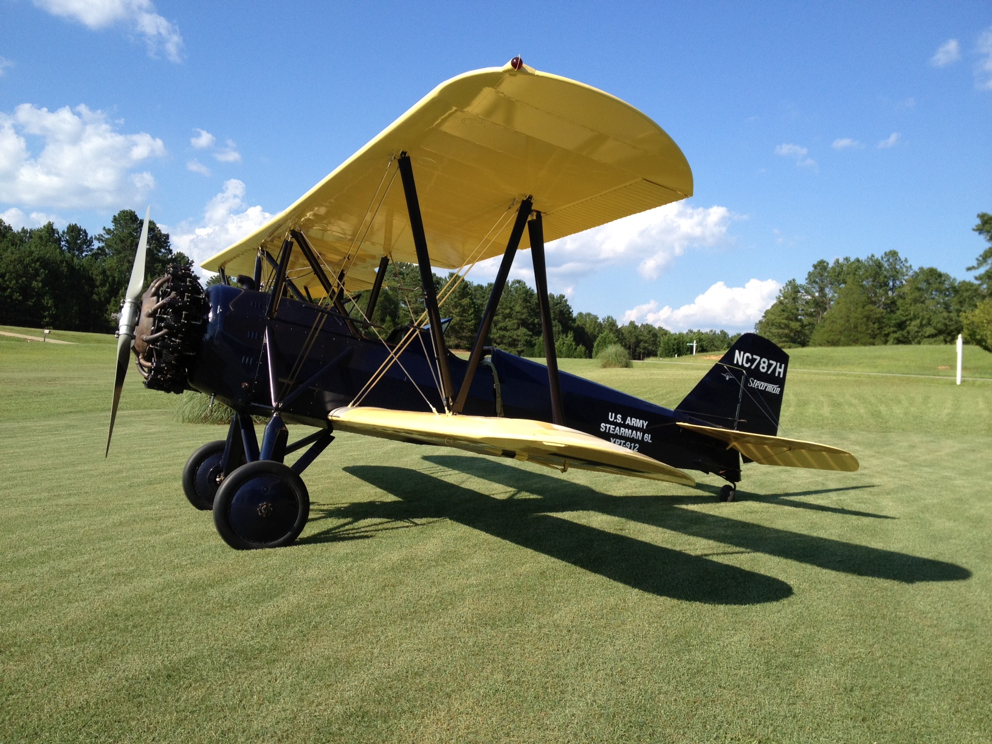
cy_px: 372
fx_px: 1003
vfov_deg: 40.7
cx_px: 496
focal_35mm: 35
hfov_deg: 52.6
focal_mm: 4.28
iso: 64
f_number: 2.4
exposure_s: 1/1242
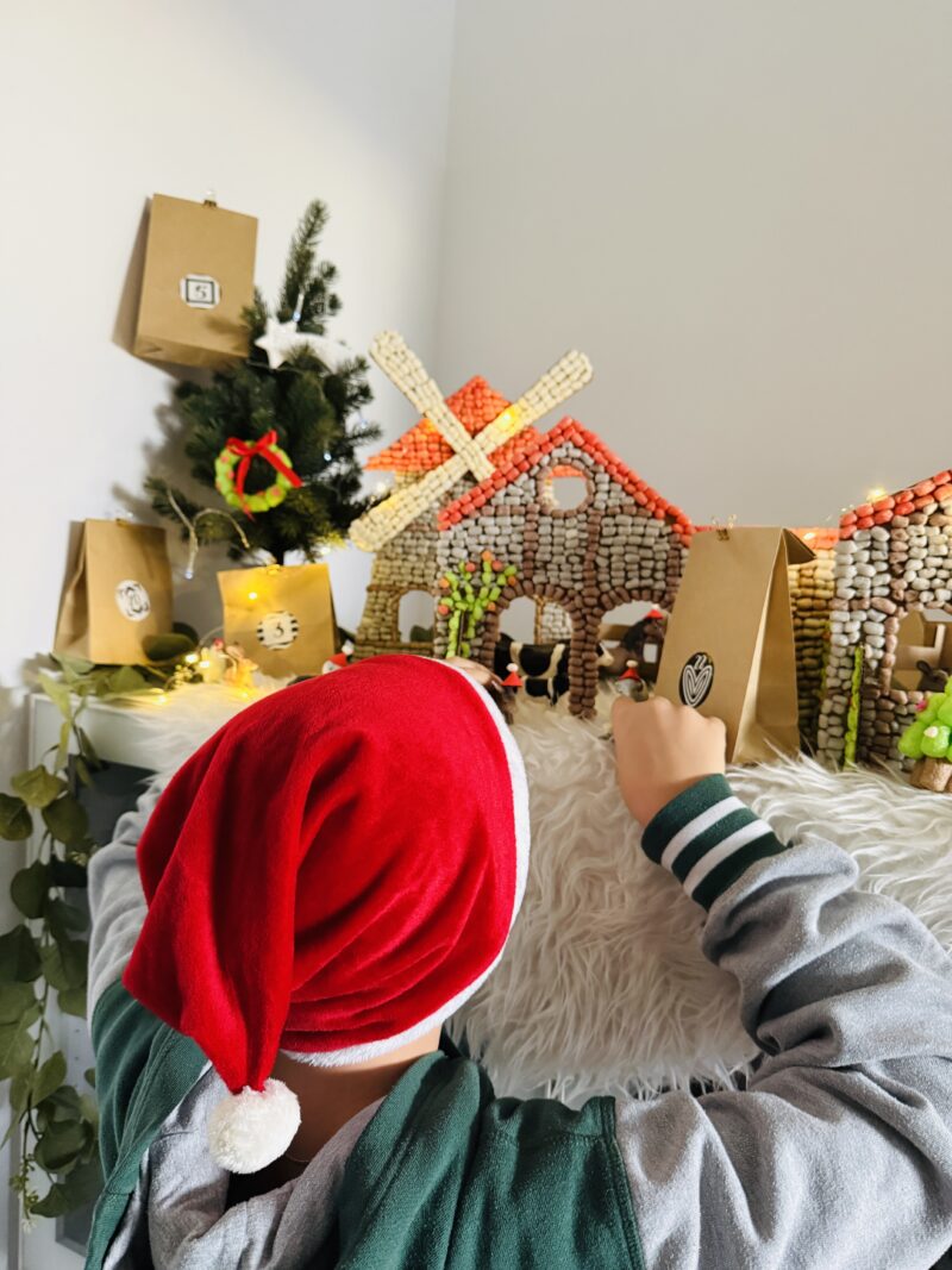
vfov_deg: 71.6
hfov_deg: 56.8
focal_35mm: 24
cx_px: 476
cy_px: 635
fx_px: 880
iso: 800
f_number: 1.78
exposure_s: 1/51
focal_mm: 6.76
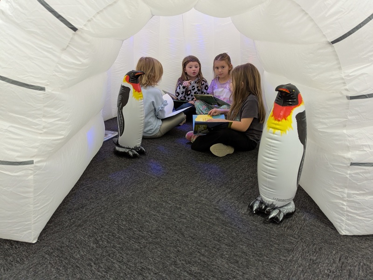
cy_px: 140
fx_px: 259
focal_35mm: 24
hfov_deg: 71.5
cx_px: 186
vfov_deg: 56.9
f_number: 1.85
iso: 460
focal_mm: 6.81
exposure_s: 1/120
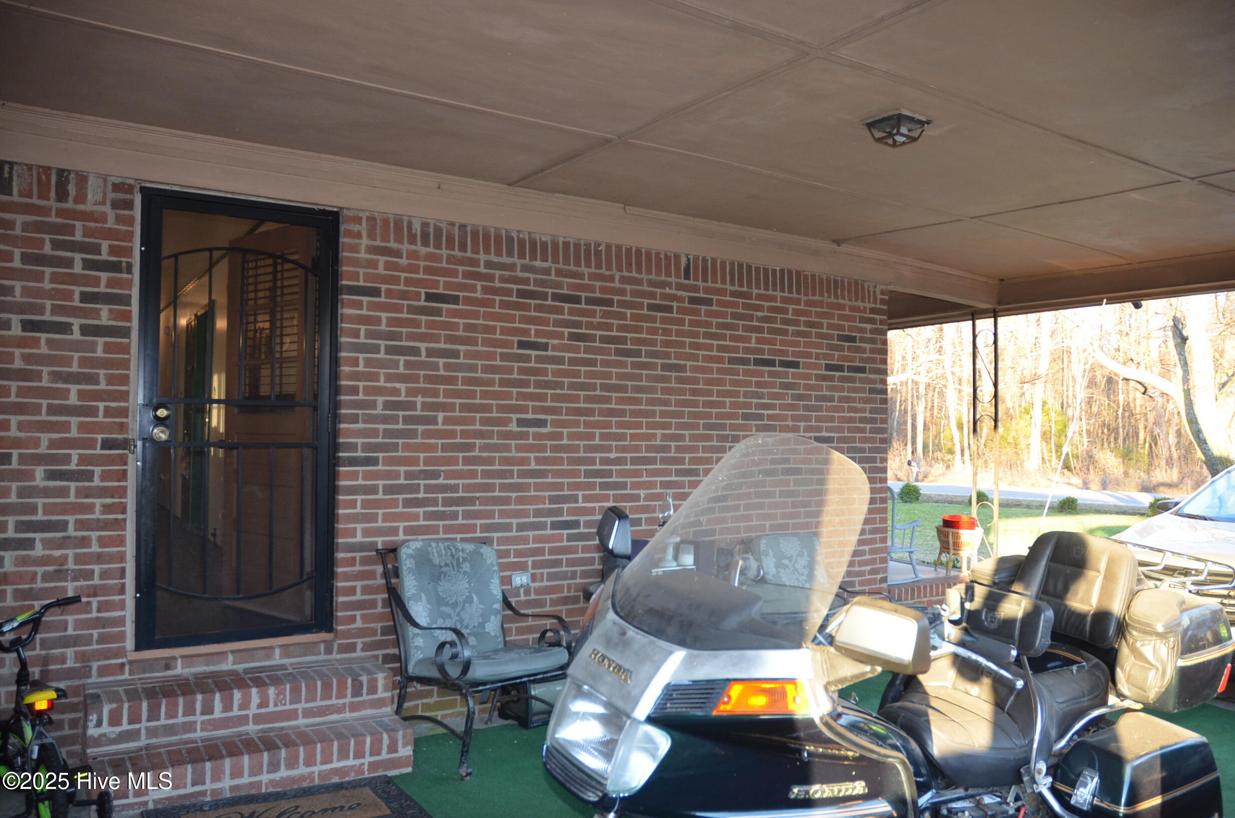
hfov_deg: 67.5
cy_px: 409
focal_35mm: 27
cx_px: 618
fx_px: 924
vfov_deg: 47.7
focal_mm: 18
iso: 400
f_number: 3.5
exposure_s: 1/125
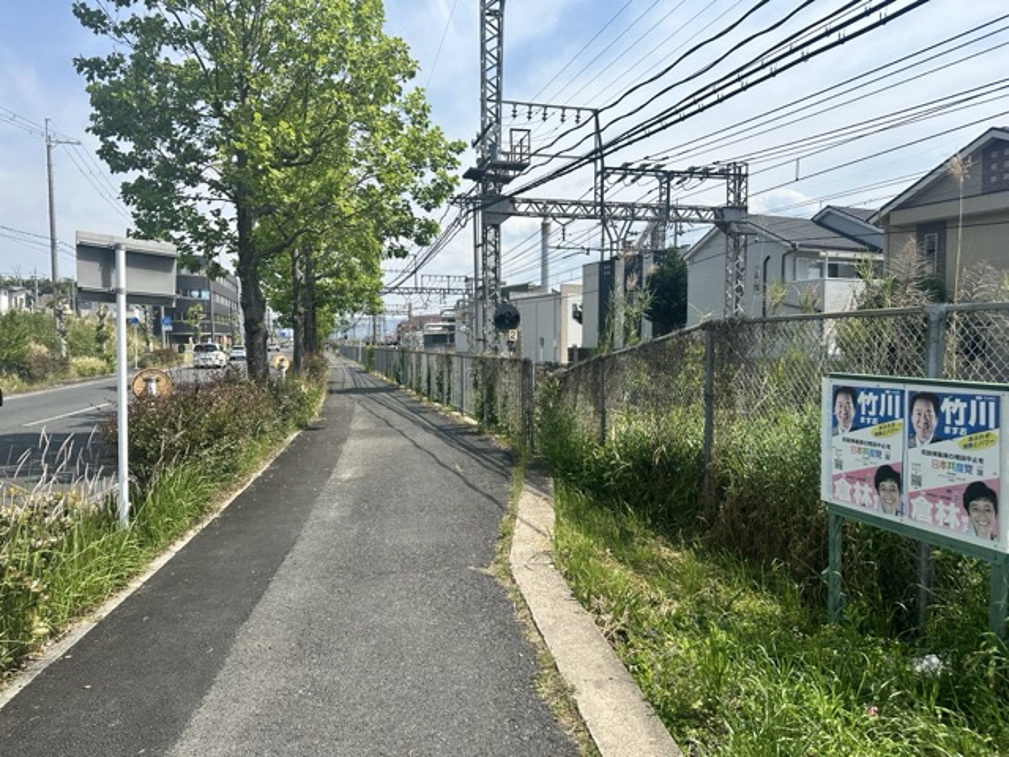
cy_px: 378
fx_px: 700
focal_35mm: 24
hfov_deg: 71.6
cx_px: 504
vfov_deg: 56.8
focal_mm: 6.86
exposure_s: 1/4545
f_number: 1.78
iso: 80
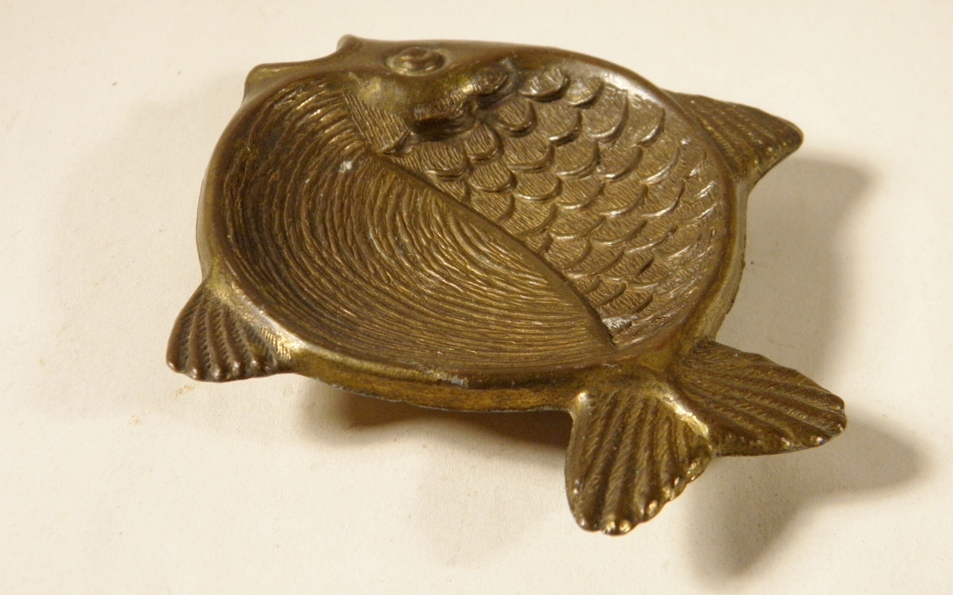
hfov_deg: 24.4
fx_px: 2208
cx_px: 476
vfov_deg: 15.4
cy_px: 277
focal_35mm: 85
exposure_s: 1/50
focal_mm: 14.3
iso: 160
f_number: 4.4
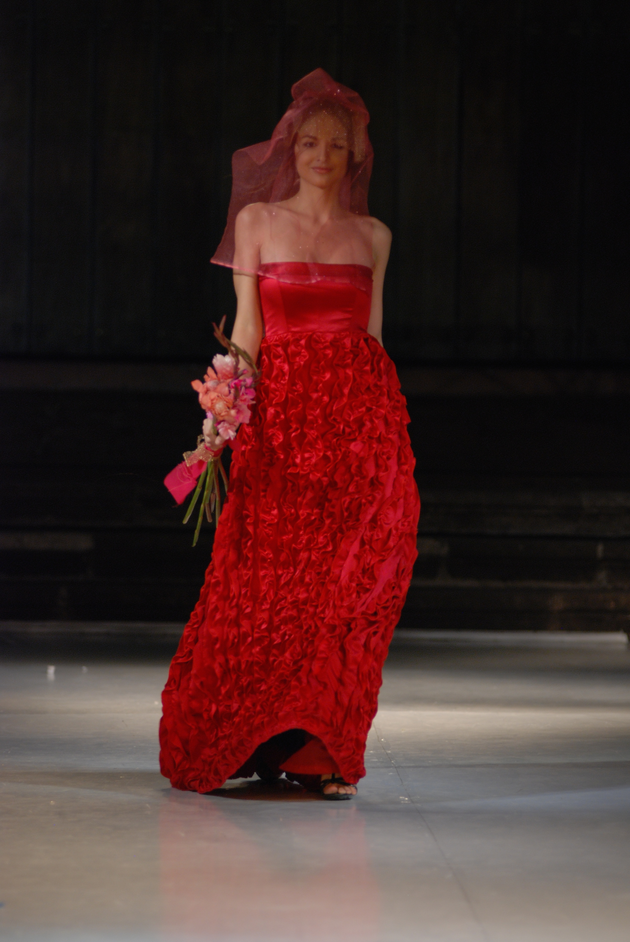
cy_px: 471
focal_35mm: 218
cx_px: 315
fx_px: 5693
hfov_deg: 6.3
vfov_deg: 9.5
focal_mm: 145
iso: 320
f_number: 2.8
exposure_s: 1/200
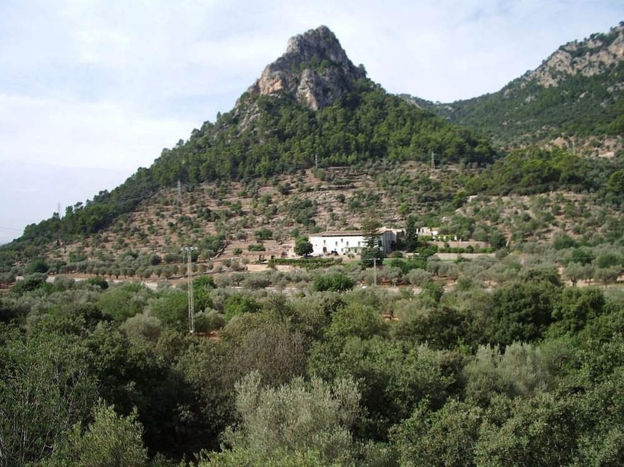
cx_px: 312
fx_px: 631
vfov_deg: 40.7
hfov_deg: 52.6
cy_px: 234
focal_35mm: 35
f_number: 4.3
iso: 50
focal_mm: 5.8
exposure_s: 1/320
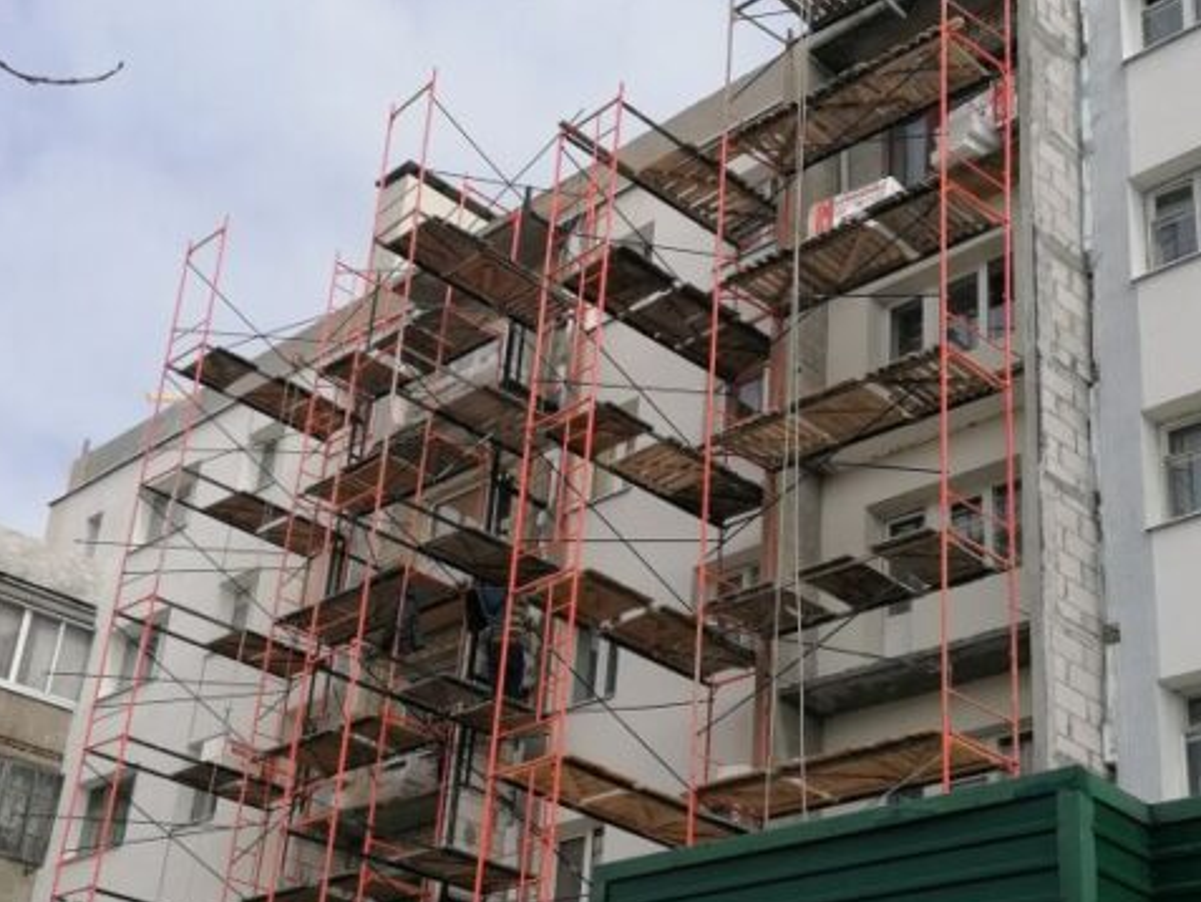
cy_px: 514
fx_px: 2013
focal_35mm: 58
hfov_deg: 33.2
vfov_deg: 25.2
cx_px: 536
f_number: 1.8
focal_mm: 4.75
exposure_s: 1/1536
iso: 50
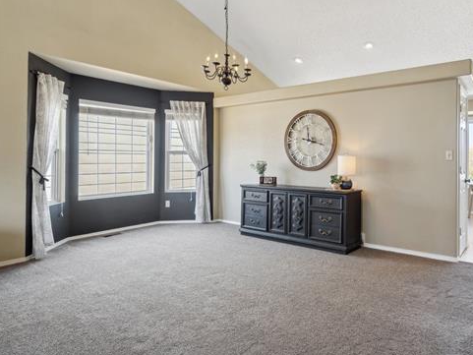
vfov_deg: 58.8
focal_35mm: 23
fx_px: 314
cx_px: 295
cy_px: 160
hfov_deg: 72.7
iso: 100
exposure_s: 1/13
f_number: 9
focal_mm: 18
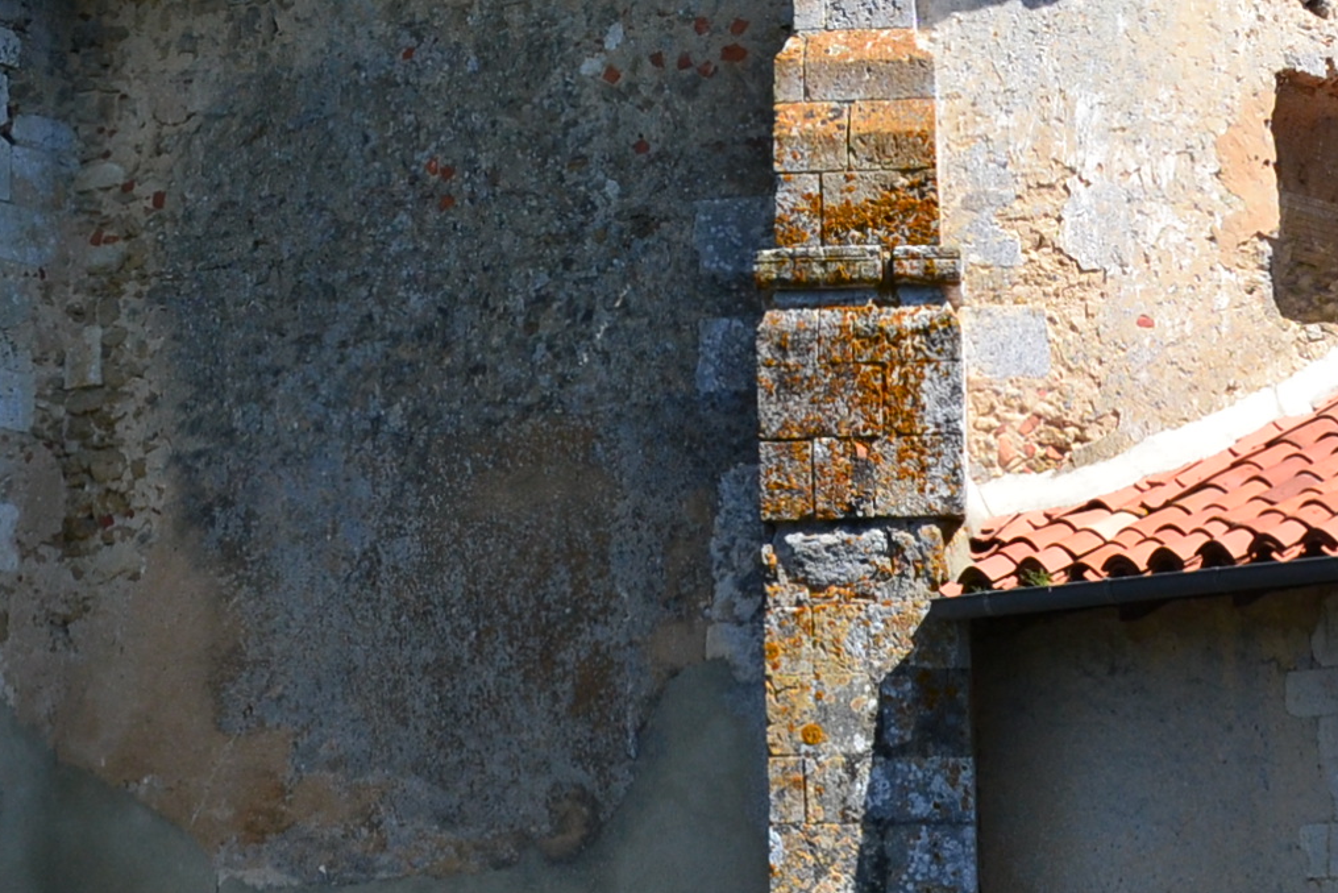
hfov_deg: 20.0
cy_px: -158
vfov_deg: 13.1
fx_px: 3792
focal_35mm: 102
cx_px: 656
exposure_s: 1/500
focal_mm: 20
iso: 360
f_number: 11
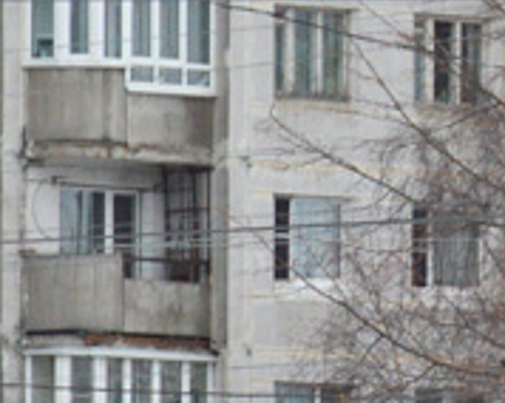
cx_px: -735
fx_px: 12066
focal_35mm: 808
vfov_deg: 1.9
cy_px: 795
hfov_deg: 2.4
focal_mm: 85
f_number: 5.6
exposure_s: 1/160
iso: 400
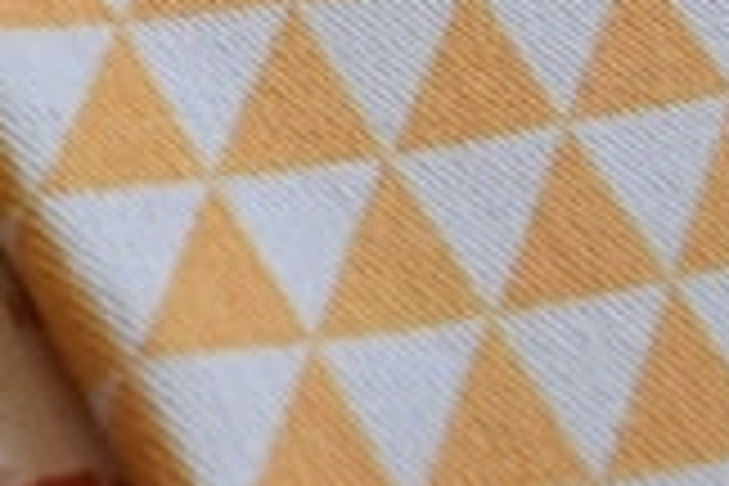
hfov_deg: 8.5
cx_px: -1224
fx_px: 4313
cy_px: 79
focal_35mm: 213
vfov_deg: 6.4
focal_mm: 18
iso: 800
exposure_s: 1/200
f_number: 7.1
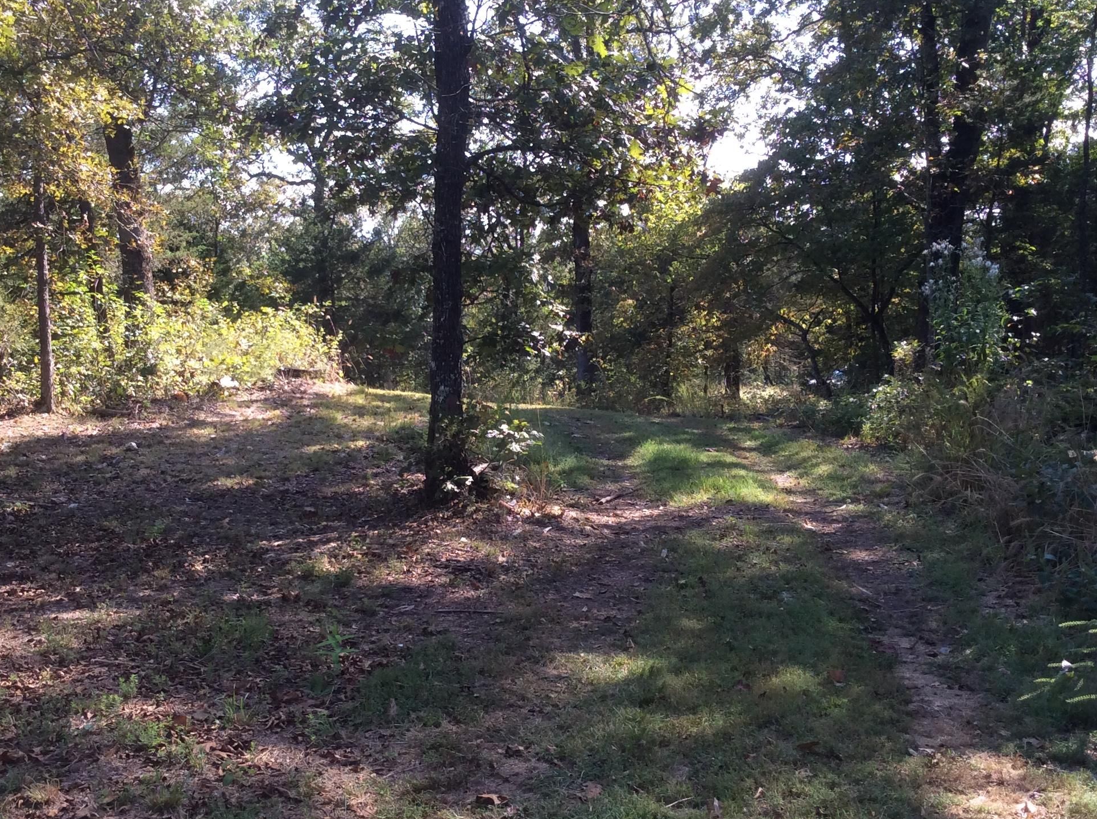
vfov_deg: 33.5
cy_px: 411
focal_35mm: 43
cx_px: 433
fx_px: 1361
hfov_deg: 43.7
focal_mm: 3.3
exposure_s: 1/244
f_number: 2.4
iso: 32
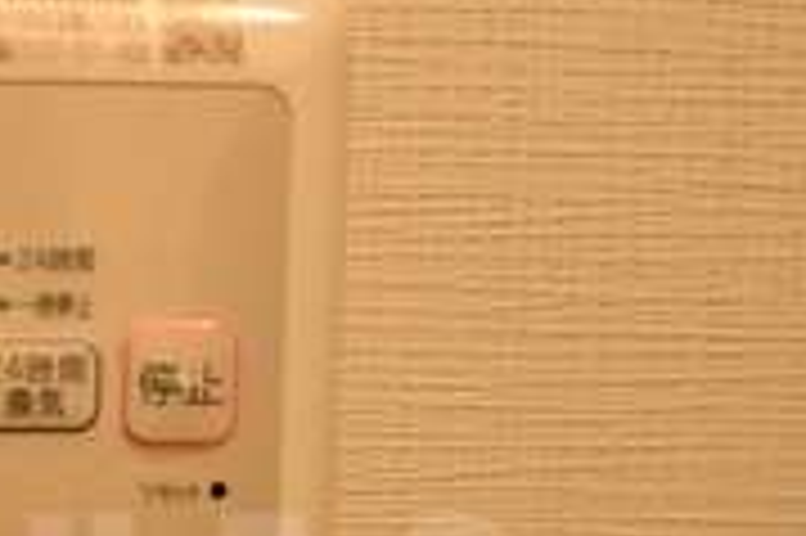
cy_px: 579
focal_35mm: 43
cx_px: -158
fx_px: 962
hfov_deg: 35.7
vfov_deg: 28.5
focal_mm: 8
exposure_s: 1/200
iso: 3200
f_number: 7.1
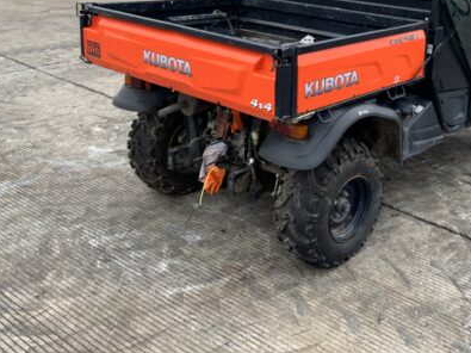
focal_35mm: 47
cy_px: 68
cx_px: 355
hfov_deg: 39.3
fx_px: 639
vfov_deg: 30.1
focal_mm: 3
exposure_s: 1/122
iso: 20
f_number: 1.8
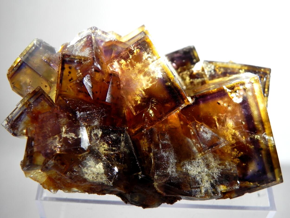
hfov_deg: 41.2
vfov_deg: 31.5
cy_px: 109
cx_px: 145
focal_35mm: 46
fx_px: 385
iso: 160
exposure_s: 1/34
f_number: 3.2
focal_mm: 8.2
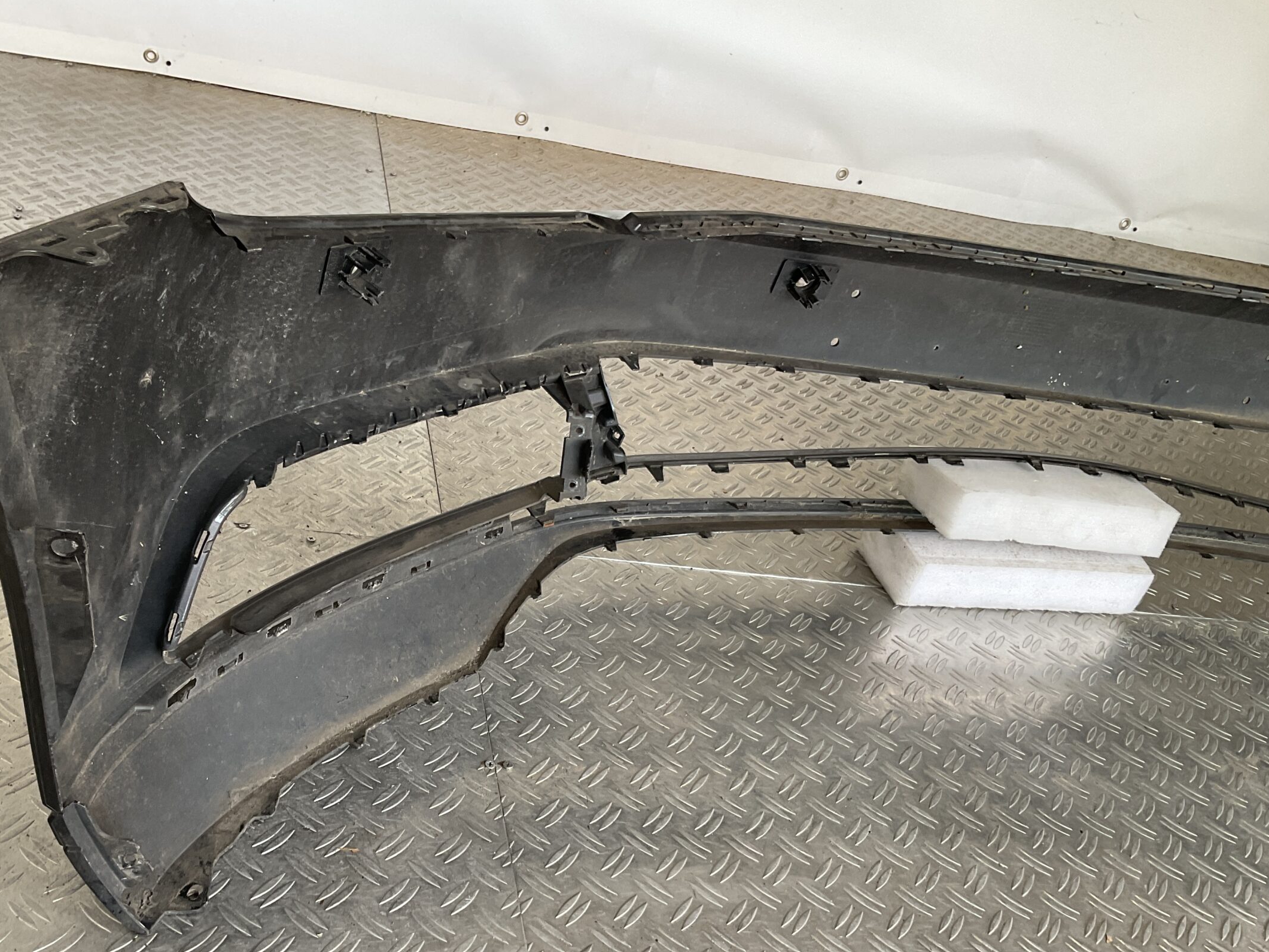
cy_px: 560
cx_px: 506
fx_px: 1283
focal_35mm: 35
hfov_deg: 52.3
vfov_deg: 40.6
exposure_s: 1/60
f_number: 1.8
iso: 40
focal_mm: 3
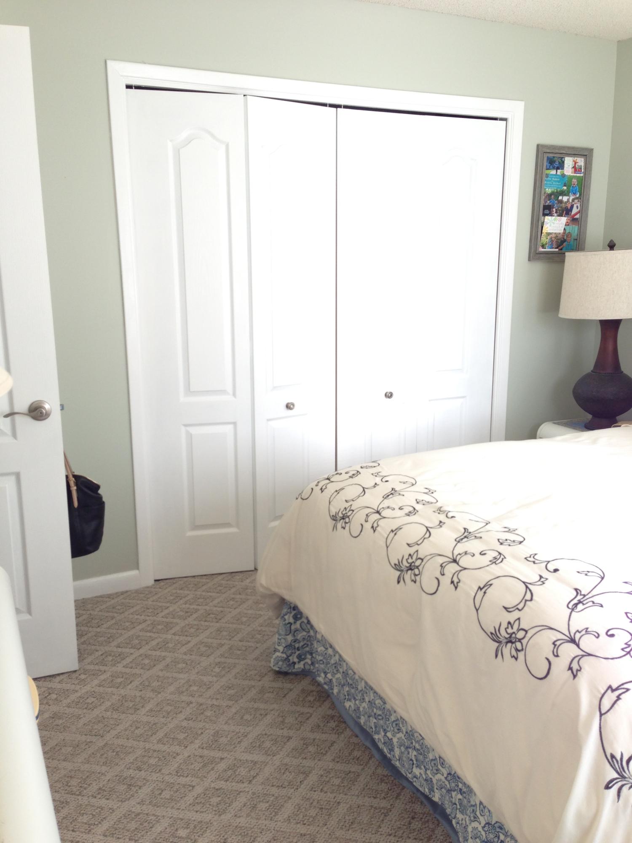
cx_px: 316
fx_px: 803
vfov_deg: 55.4
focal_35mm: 33
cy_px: 422
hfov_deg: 42.9
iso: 50
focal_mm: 4.12
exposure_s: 1/24
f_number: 2.4
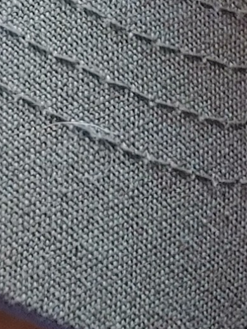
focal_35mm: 194
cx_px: 218
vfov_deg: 8.5
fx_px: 1846
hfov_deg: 7.6
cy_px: -665
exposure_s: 1/24
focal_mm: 4.23
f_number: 1.5
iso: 150
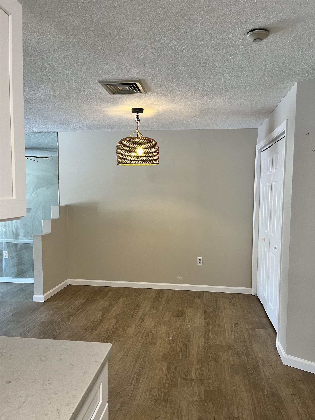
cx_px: 158
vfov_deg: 67.3
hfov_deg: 53.1
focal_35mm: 26
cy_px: 210
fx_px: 315
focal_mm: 5.1
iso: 125
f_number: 1.6
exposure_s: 1/60
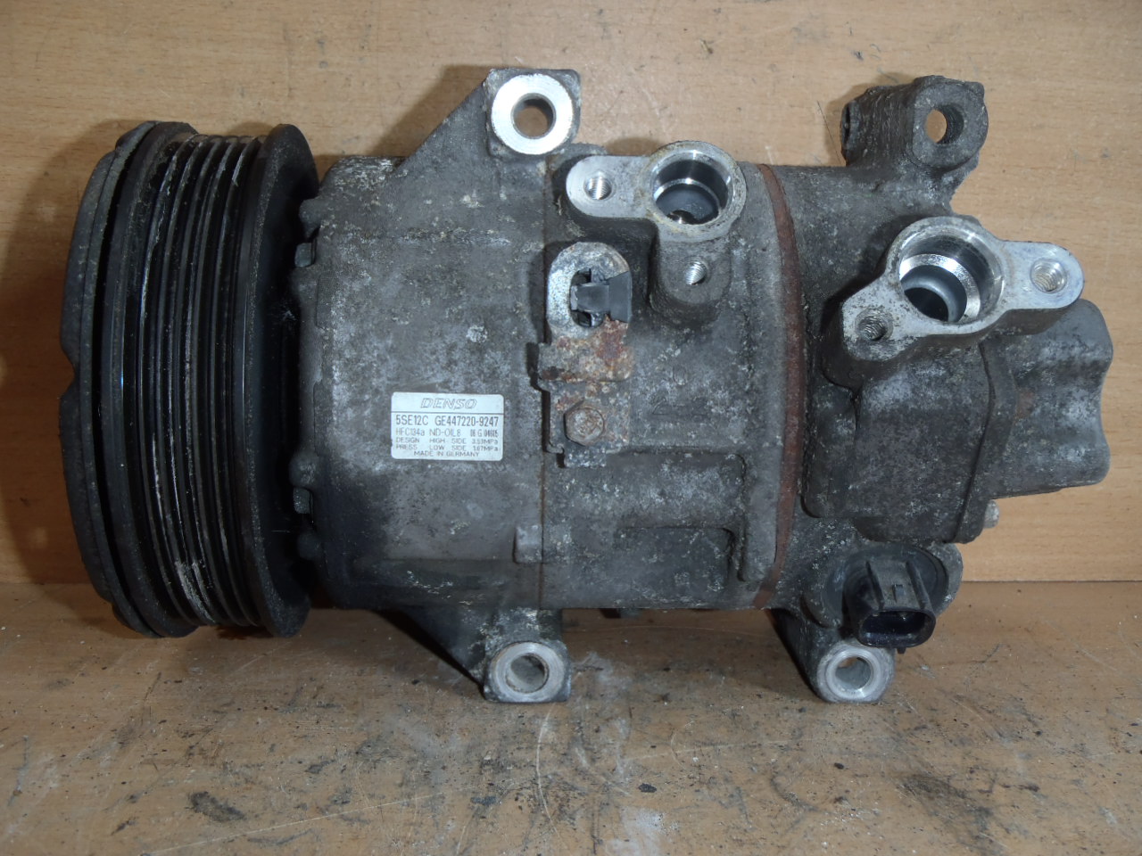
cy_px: 428
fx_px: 1254
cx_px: 571
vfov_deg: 37.7
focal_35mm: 38
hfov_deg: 49.0
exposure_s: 1/40
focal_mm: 6.83
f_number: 4.6
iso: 100
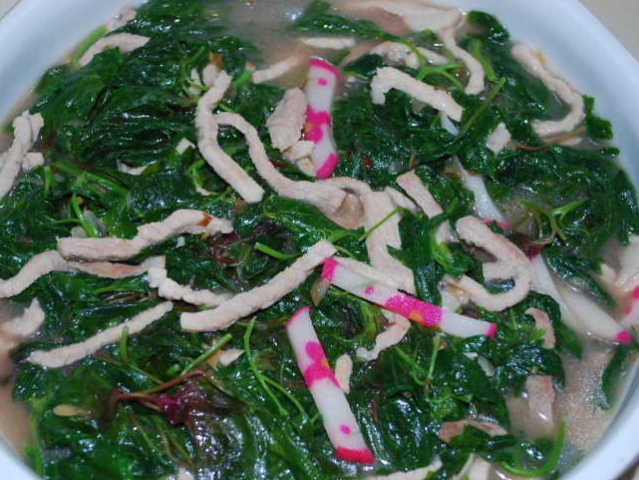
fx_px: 1063
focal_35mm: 58
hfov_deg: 33.4
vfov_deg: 25.4
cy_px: 240
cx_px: 290
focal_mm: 35
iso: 200
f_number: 5.3
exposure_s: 1/60
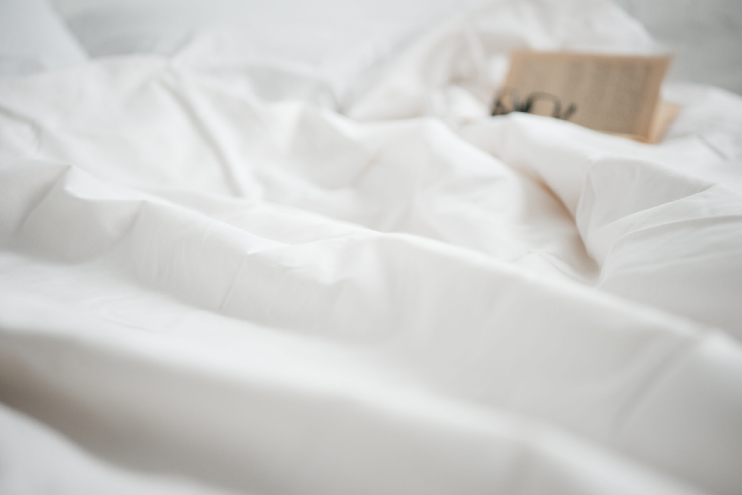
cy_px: 248
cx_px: 371
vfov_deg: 19.5
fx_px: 1443
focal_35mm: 70
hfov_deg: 28.8
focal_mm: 70
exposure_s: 1/160
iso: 640
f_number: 2.8
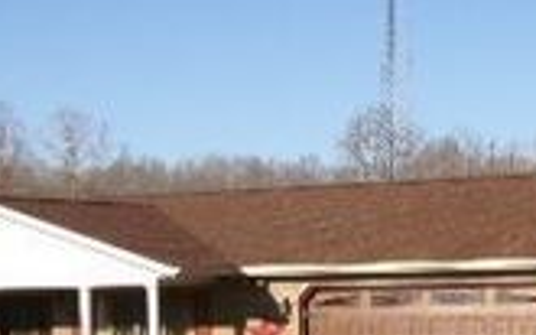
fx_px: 1738
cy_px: 372
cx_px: 149
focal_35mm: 119
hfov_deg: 17.5
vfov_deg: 10.8
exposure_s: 1/90
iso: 100
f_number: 11.85
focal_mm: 6.6
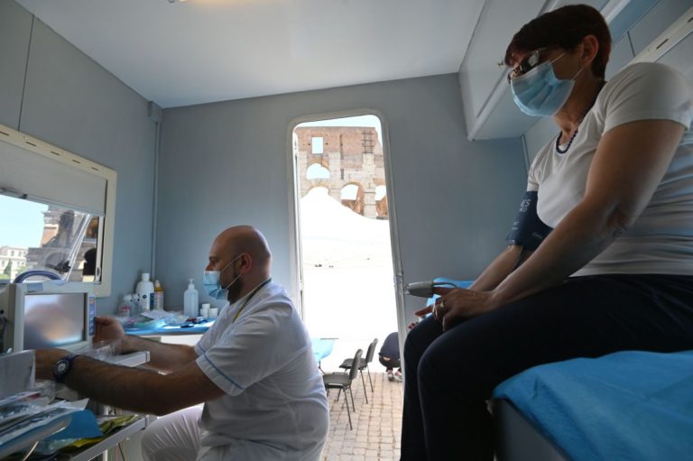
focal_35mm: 16
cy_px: 230
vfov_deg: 73.7
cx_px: 346
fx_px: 308
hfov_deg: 96.8
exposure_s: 1/800
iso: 800
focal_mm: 16
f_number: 5.6
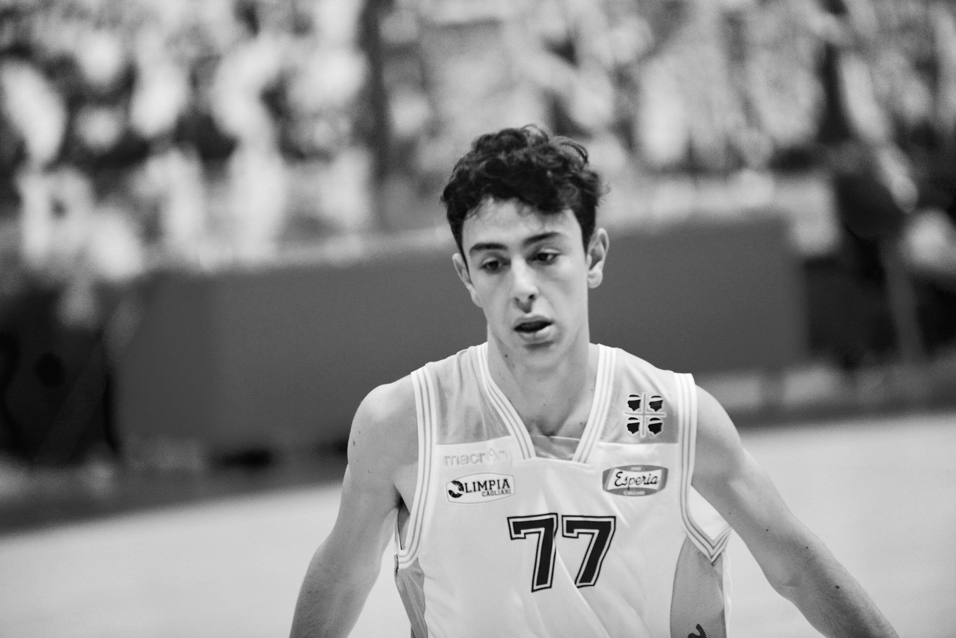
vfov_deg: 6.9
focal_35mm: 200
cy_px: 319
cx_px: 478
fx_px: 5312
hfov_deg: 10.3
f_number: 2.8
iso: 5000
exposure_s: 1/800
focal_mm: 200
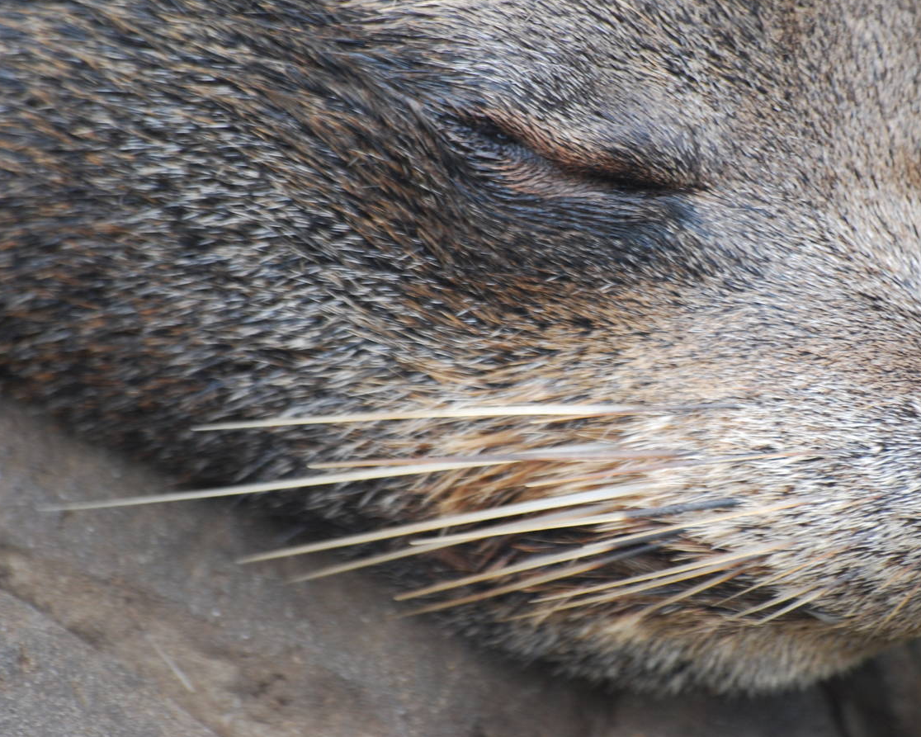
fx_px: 16520
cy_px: 304
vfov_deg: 2.6
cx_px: 626
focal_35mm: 606
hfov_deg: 3.2
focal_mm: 300
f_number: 5.6
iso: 280
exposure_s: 1/125
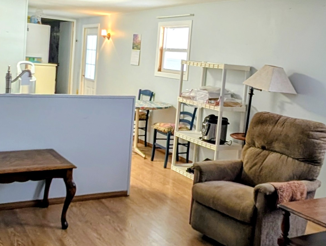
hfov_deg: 50.1
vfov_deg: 38.5
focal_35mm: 37
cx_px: 167
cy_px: 95
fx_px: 349
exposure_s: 1/24
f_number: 1.95
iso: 63
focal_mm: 2.23
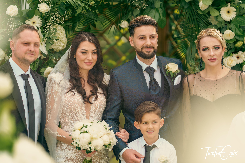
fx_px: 919
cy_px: 82
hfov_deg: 15.2
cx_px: 122
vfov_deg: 10.2
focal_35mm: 135
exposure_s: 1/2000
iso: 100
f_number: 1.8
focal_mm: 135
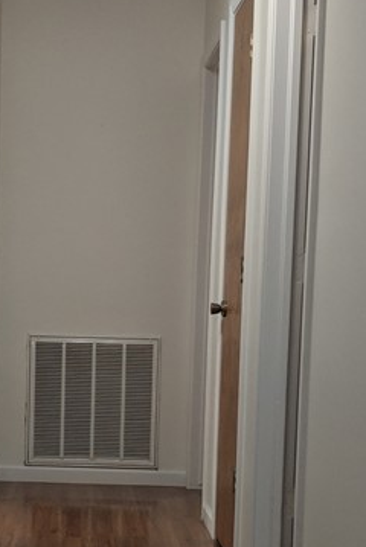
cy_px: 393
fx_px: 1218
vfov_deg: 25.1
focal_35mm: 80
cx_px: 64
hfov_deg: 16.9
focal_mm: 4.44
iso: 249
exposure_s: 1/120
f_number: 1.8
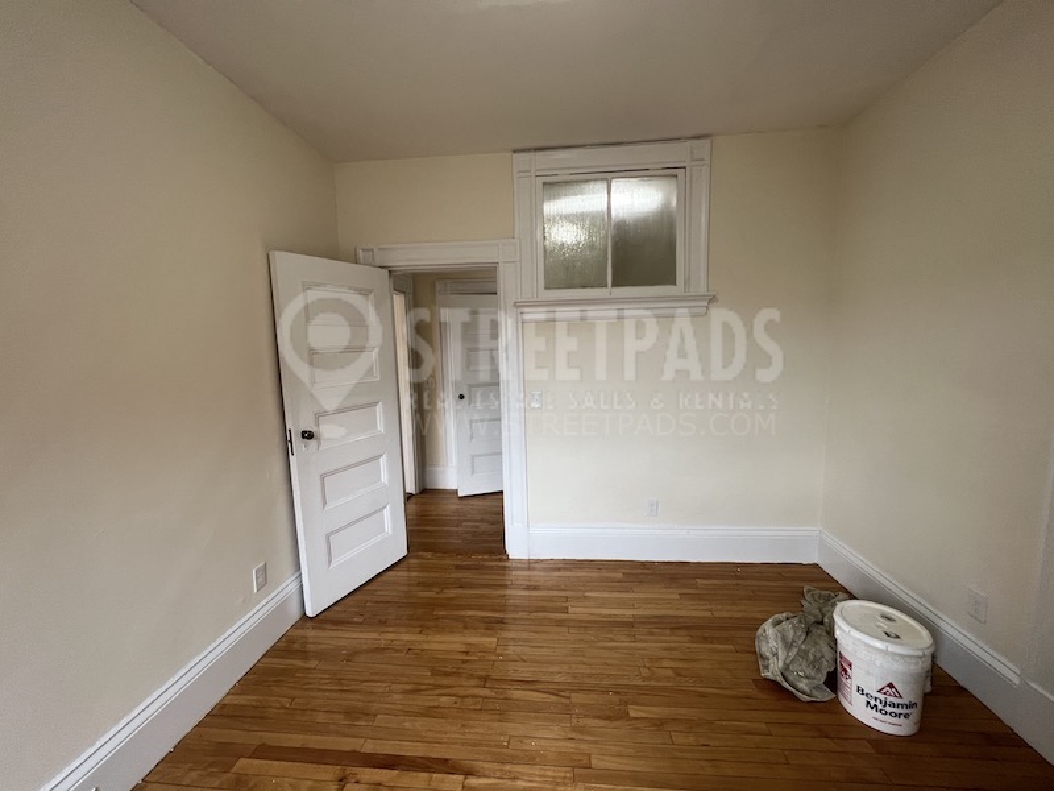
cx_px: 527
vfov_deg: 89.9
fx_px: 396
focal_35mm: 13
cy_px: 396
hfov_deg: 106.2
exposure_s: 1/99
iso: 100
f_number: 1.8
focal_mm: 1.57
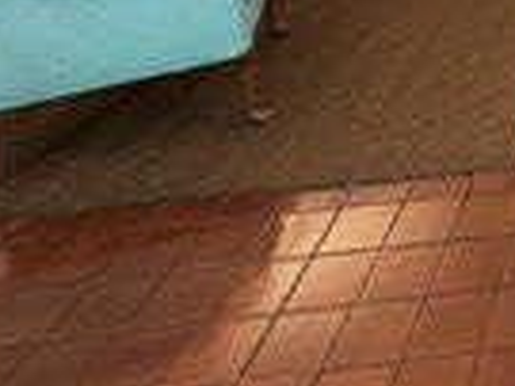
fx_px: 788
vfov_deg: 20.6
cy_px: -283
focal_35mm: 53
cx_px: 809
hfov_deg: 25.3
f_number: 2.2
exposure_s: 1/60
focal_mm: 2.22
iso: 200
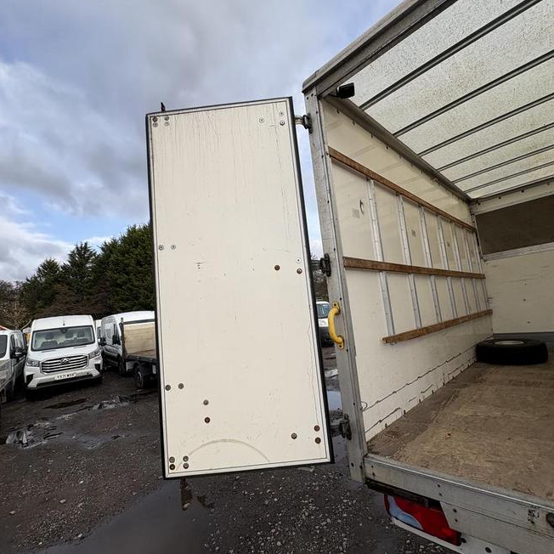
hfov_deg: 84.0
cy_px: 279
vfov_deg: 84.0
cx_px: 282
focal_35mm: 17
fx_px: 308
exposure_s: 1/1110
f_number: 2.2
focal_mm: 2.22
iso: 50
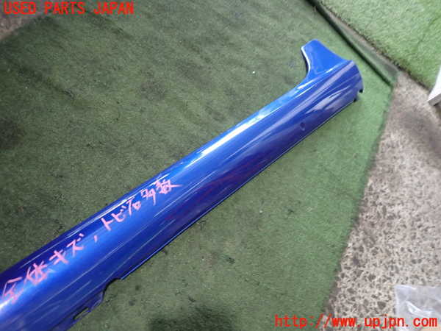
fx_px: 318
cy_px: 166
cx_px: 220
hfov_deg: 69.4
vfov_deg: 54.9
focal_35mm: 25
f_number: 2
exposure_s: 1/30
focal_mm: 4.5
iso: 320
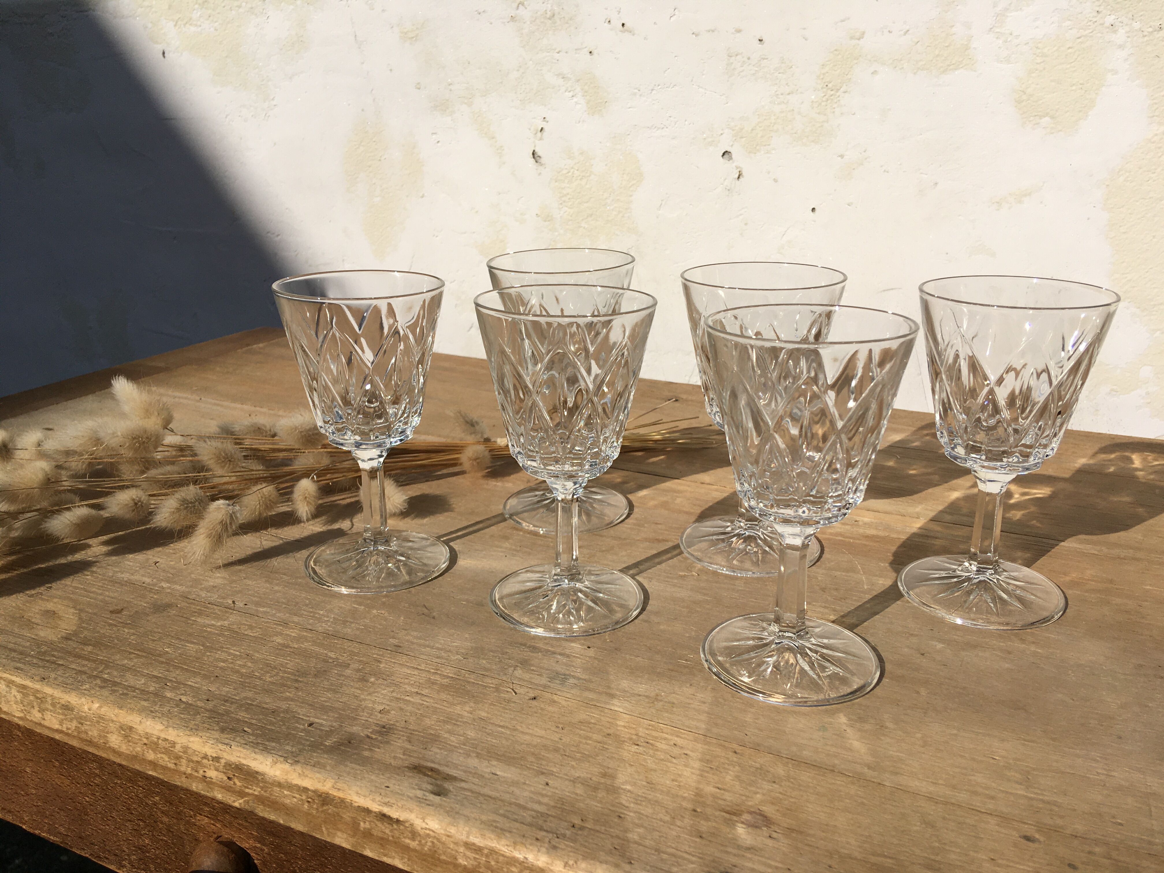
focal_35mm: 29
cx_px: 582
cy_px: 436
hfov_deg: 61.7
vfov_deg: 48.2
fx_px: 975
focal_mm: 4.15
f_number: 2.2
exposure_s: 1/4049
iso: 25
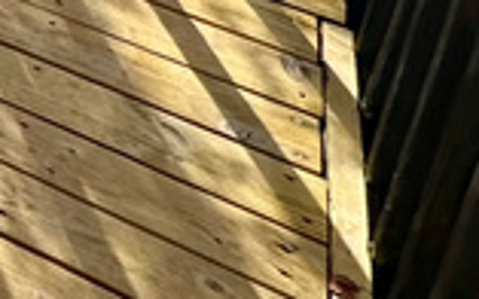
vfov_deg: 9.7
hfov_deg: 11.6
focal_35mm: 97
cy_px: -644
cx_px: -949
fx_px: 1266
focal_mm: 2.22
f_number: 2.2
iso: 40
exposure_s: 1/940
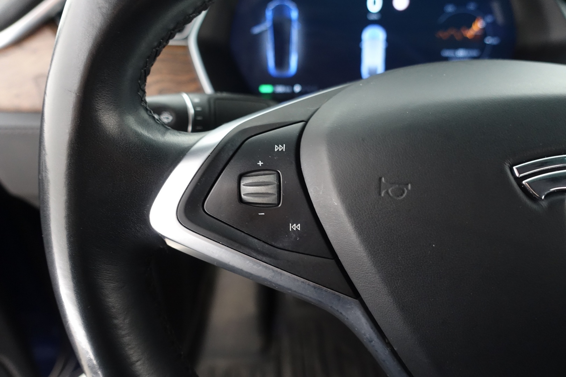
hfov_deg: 73.7
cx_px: 283
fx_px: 377
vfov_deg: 53.1
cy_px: 188
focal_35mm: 24
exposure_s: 1/20
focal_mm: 8.8
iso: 1000
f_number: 2.5
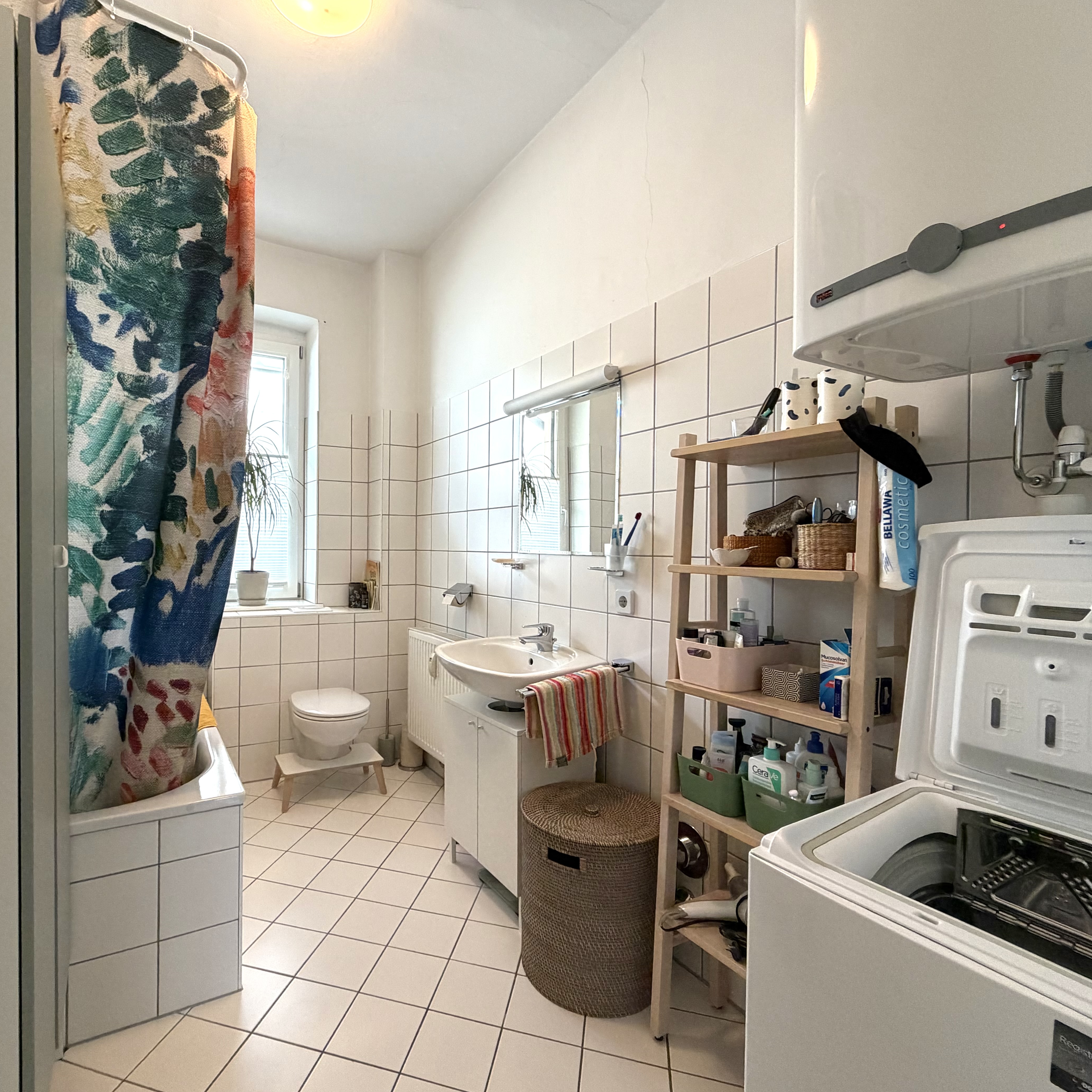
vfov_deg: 84.0
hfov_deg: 83.2
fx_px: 607
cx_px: 450
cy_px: 543
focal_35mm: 17
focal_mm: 2.22
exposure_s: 1/72
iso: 320
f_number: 2.2
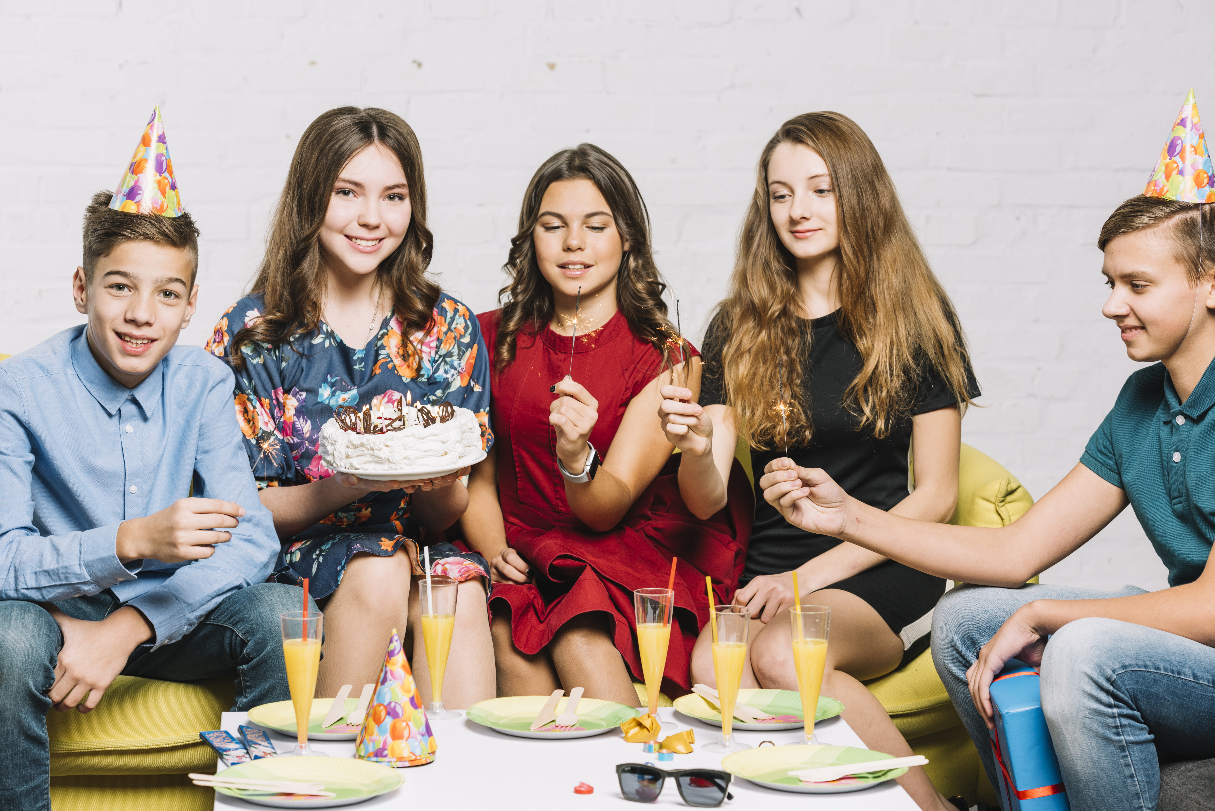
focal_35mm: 95
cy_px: 406
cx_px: 608
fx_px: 3207
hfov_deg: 21.5
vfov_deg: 14.4
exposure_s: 1/160
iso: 160
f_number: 5.6
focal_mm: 95
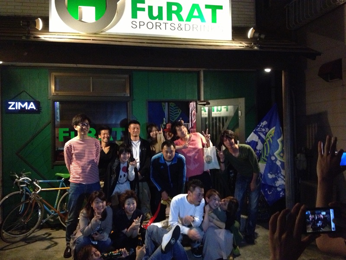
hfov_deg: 52.6
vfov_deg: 40.7
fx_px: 350
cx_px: 173
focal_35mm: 35
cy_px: 130
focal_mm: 4.28
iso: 800
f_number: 2.4
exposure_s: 1/15
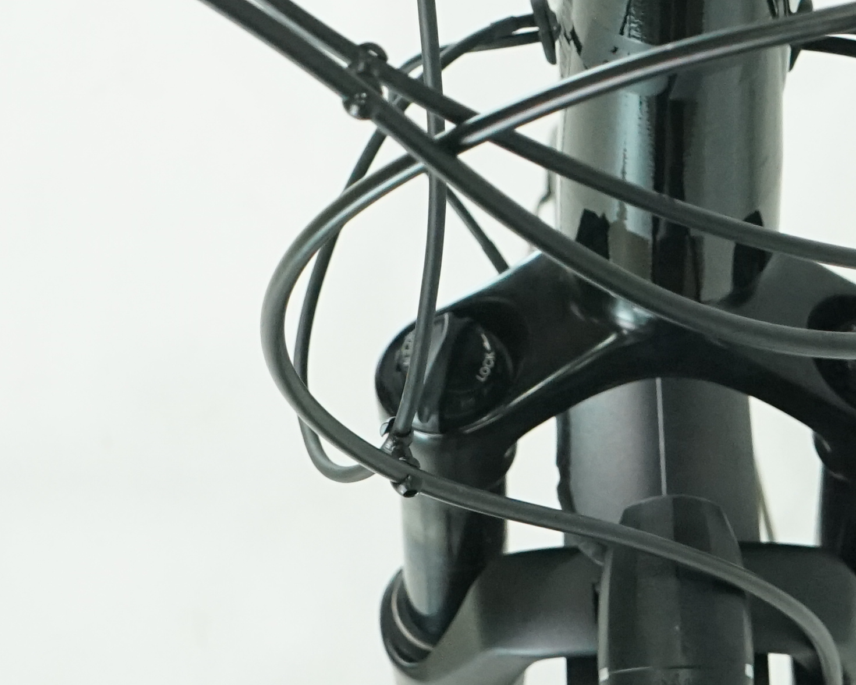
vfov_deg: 11.2
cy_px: -223
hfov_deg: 14.3
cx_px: 698
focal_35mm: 134
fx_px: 3395
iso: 3200
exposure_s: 1/200
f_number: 7.1
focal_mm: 35
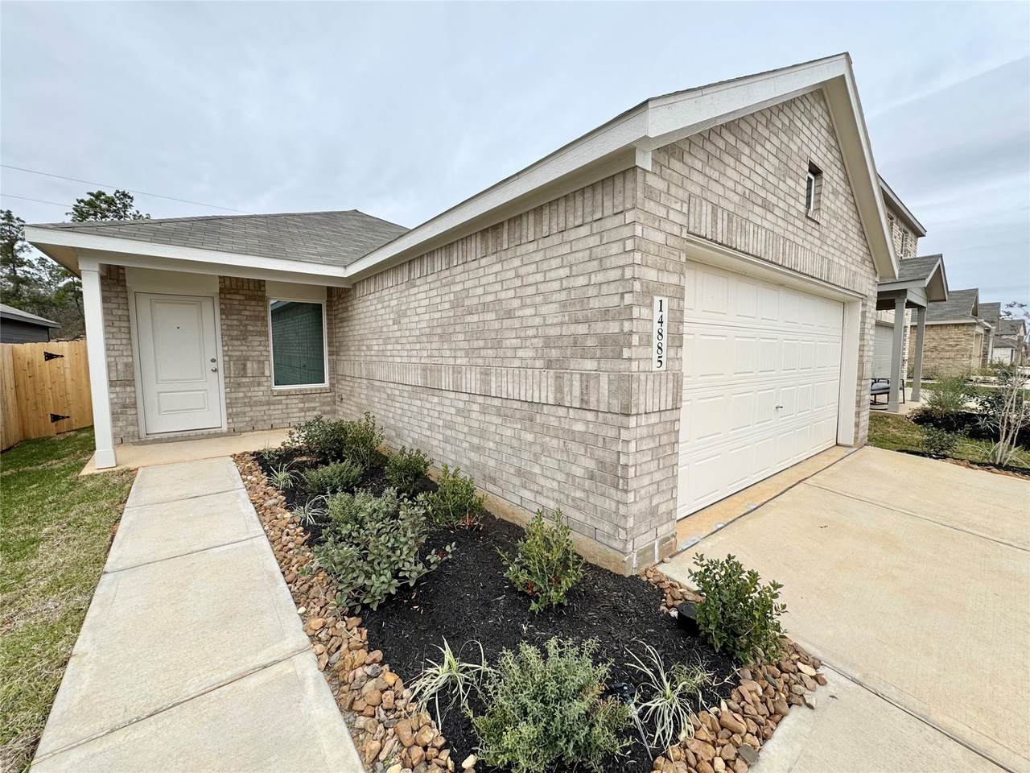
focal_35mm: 14
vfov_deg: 85.7
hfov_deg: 102.1
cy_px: 386
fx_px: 417
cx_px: 515
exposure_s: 1/932
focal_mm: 2.22
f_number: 2.2
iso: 40
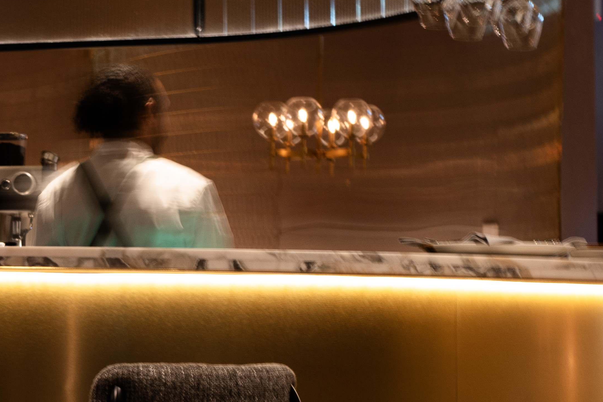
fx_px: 1474
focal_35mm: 88
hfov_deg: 22.5
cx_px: 54
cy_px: 173
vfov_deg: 15.5
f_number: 4.5
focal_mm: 25
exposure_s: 1/1.25
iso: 50
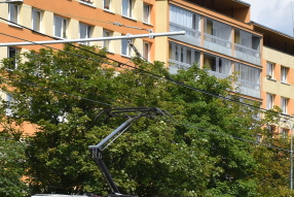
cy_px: 149
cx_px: 213
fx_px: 1405
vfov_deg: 8.0
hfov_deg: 11.9
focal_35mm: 172
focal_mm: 32
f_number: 10
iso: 200
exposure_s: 1/400
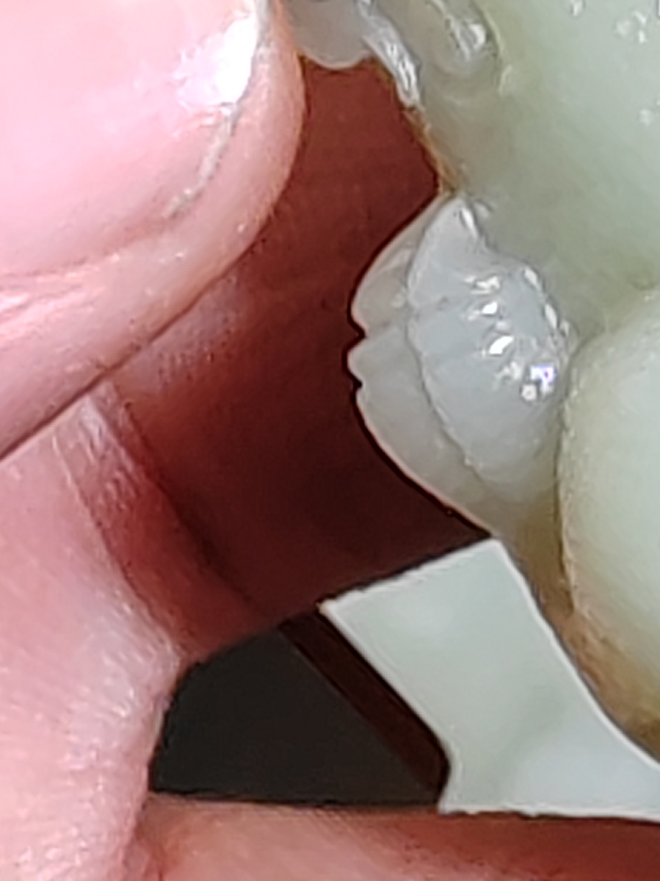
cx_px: 562
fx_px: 16247
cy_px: 103
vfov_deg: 3.1
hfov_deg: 2.3
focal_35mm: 639
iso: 100
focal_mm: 6.14
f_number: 1.8
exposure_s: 1/170
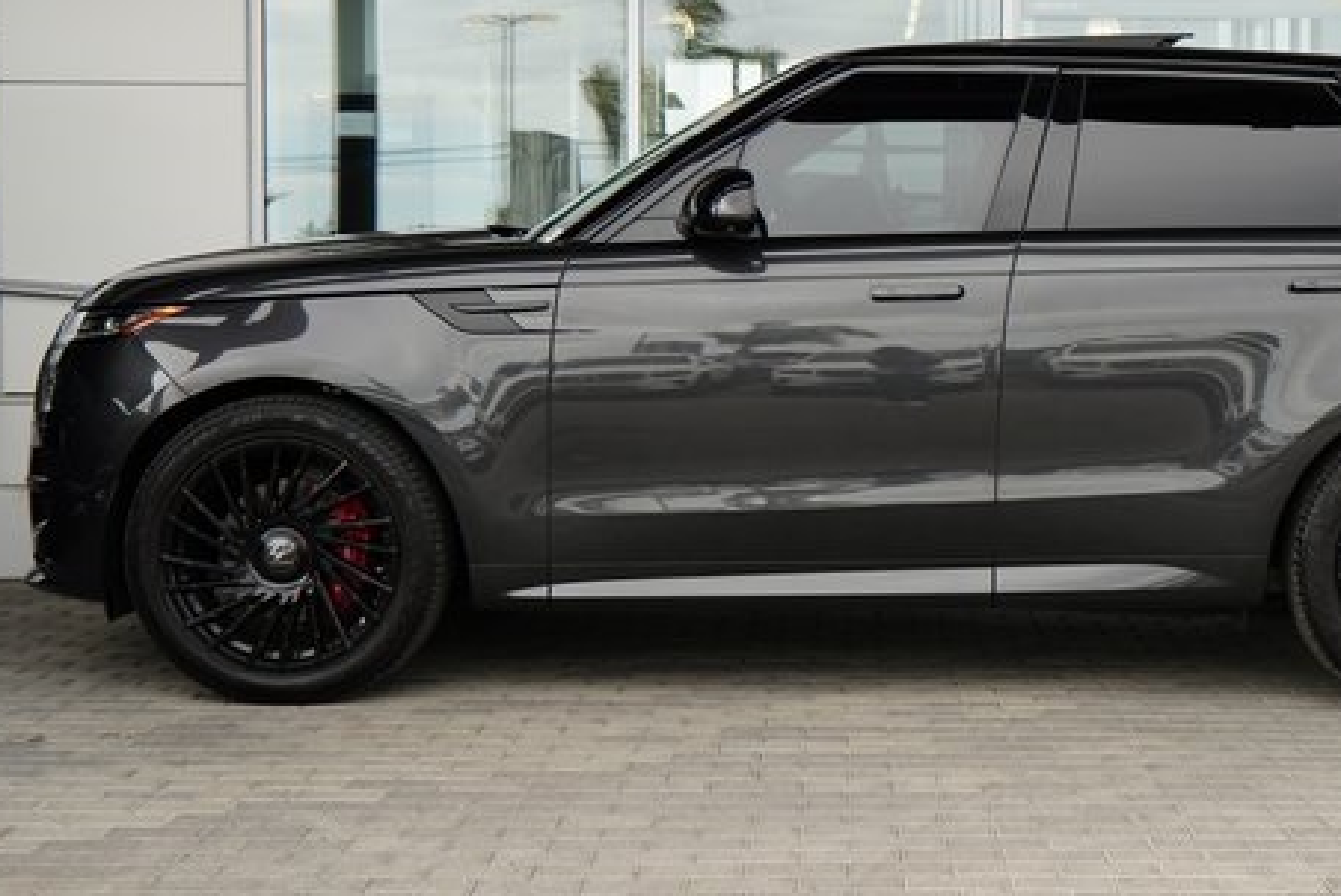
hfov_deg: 34.1
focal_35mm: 58
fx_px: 2162
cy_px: 438
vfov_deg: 23.4
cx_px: 911
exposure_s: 1/500
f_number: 8
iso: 1000
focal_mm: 41
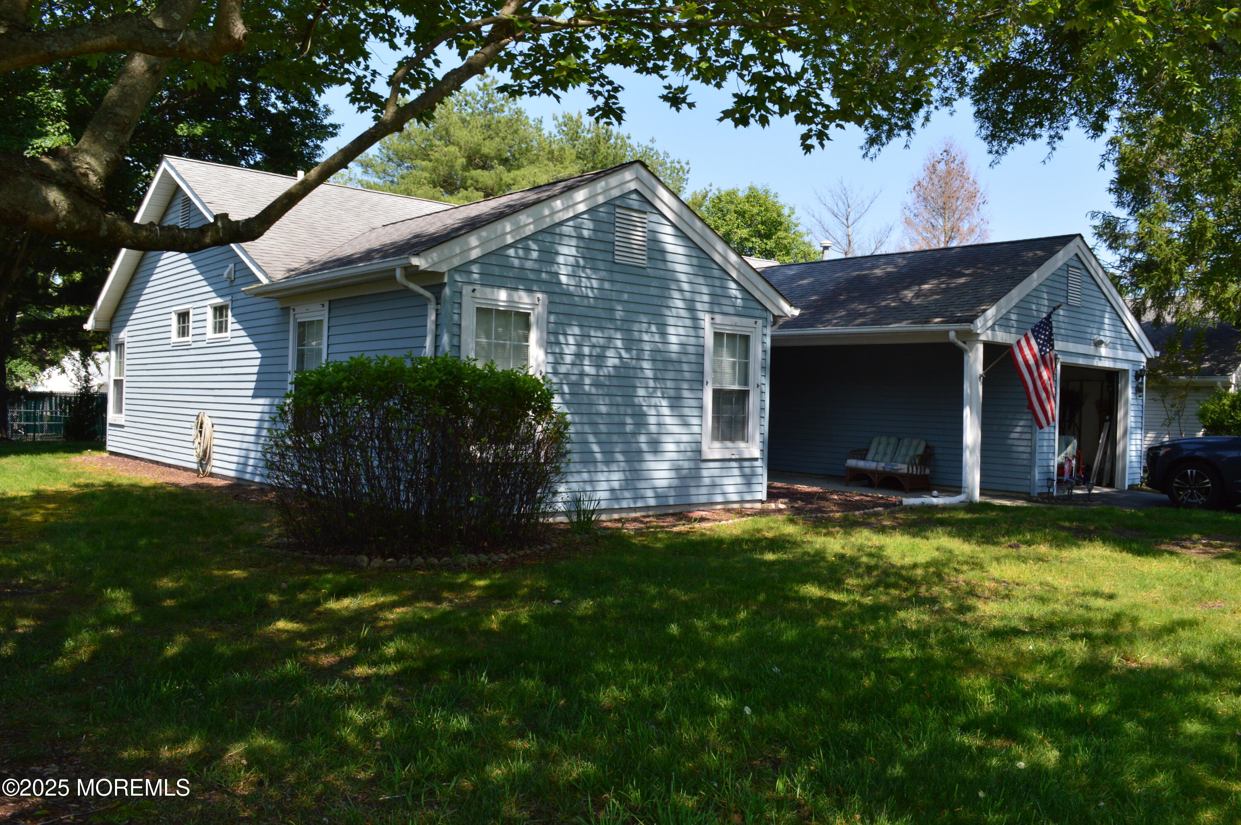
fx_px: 930
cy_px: 412
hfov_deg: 67.4
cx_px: 620
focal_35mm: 27
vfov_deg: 47.8
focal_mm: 18
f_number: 10
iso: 400
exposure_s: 1/250
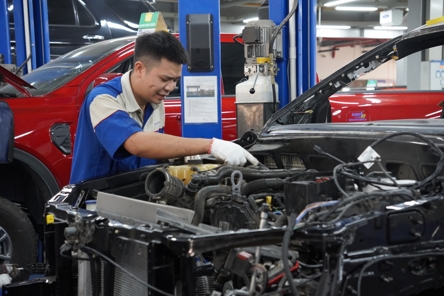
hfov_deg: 29.8
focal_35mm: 68
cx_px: 222
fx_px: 835
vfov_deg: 20.2
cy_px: 148
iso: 3200
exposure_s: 1/160
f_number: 4
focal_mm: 45.1
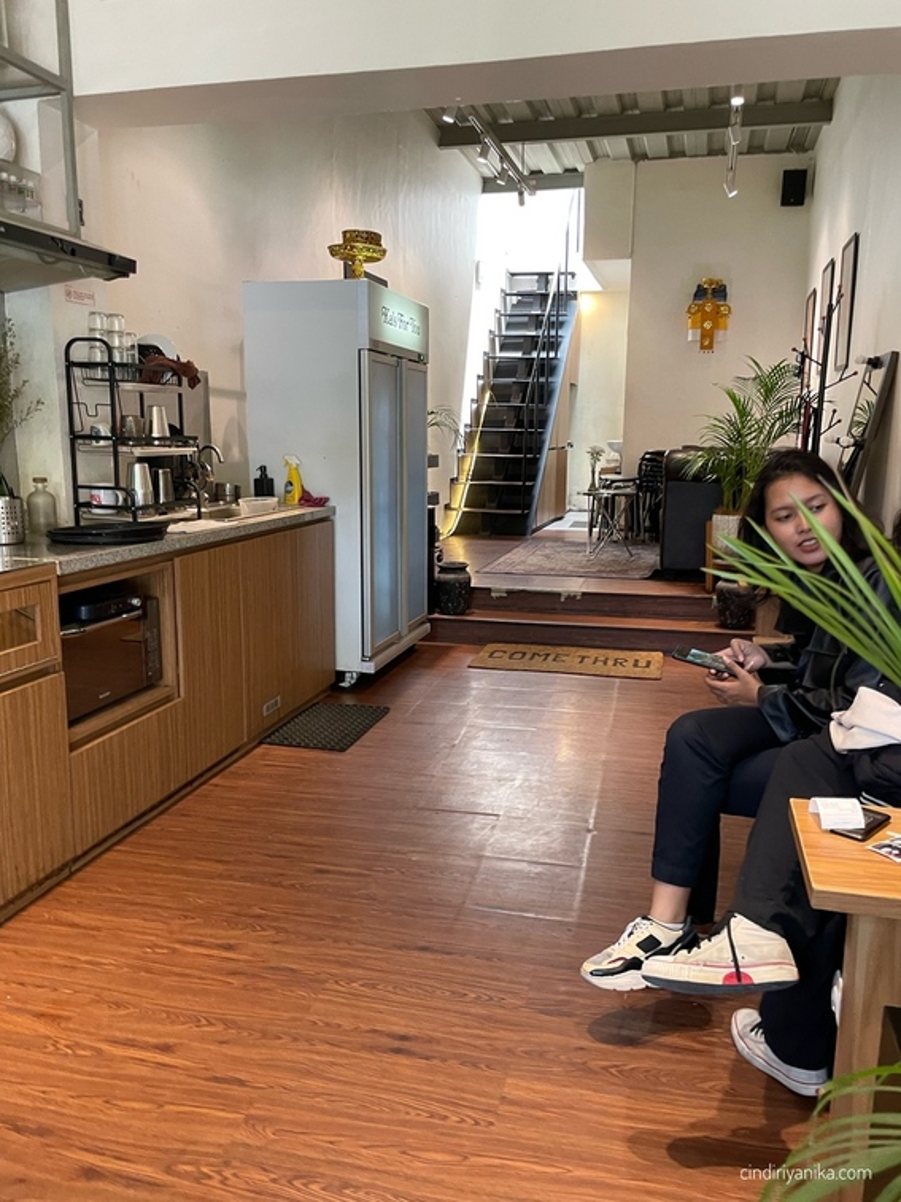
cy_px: 601
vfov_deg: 67.3
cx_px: 450
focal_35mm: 26
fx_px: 902
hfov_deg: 53.1
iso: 160
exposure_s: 1/50
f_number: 1.6
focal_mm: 4.2
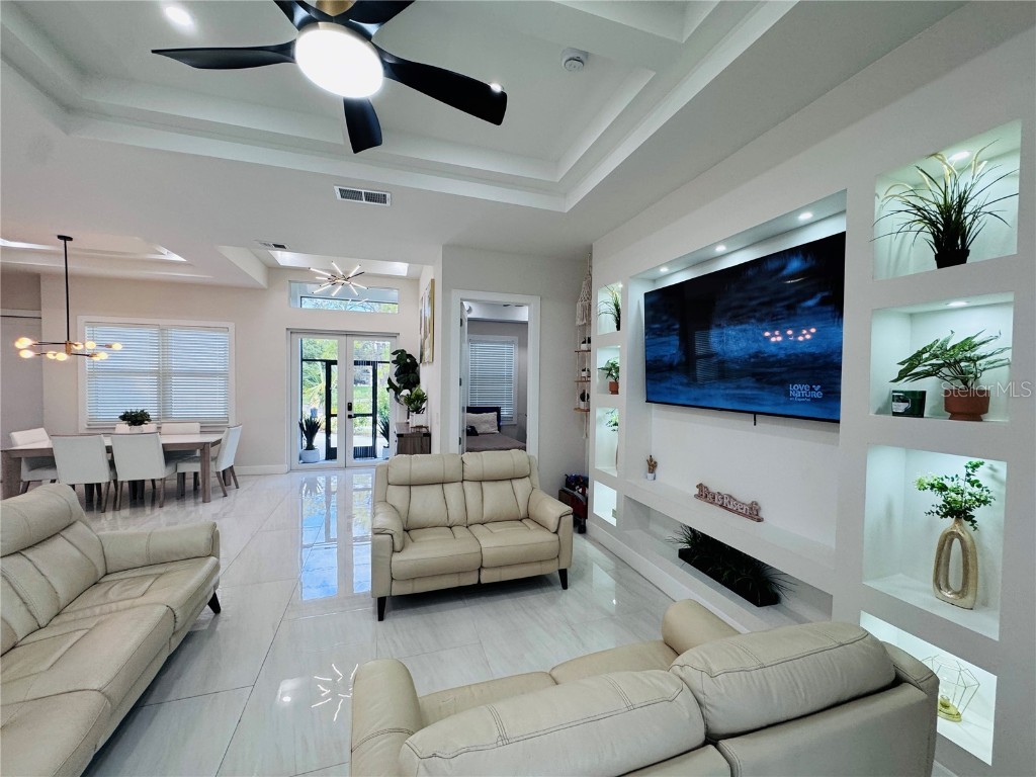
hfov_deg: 102.1
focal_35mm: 14
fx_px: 419
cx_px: 518
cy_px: 388
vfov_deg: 85.7
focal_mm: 2.22
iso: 160
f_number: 2.2
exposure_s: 1/120
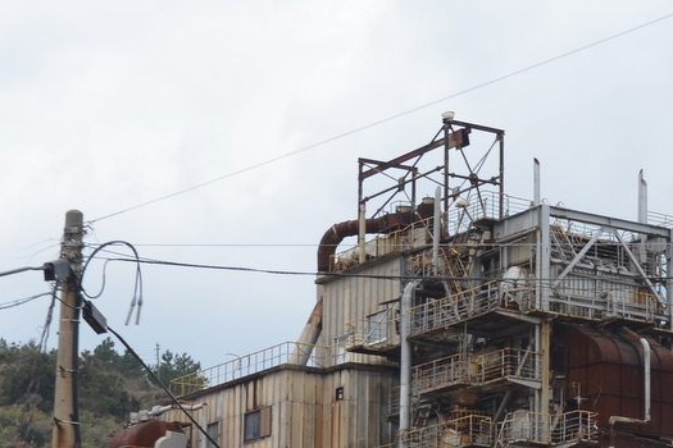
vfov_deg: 16.8
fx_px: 1495
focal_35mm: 80
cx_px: 292
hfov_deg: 25.3
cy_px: 426
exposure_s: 1/80
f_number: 8
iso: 160
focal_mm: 35
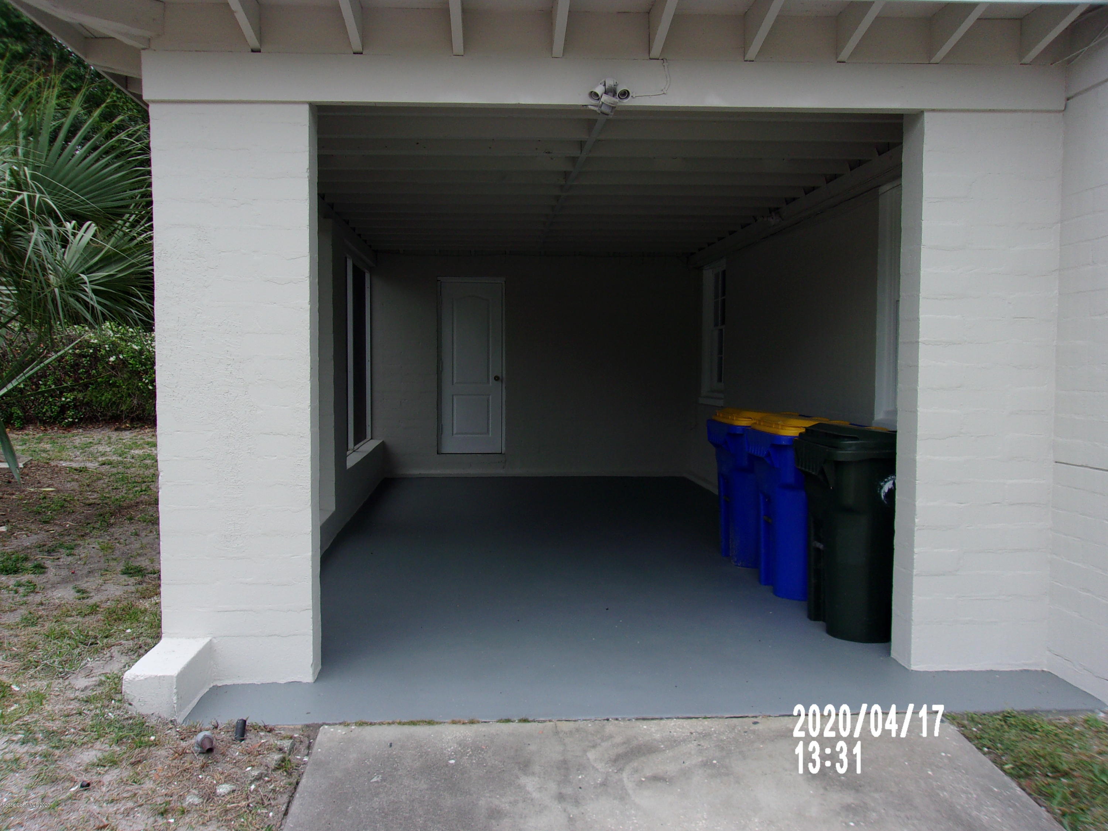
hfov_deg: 65.3
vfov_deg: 51.4
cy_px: 416
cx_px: 554
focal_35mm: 27
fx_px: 864
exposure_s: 1/56
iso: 80
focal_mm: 4.9
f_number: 10.4
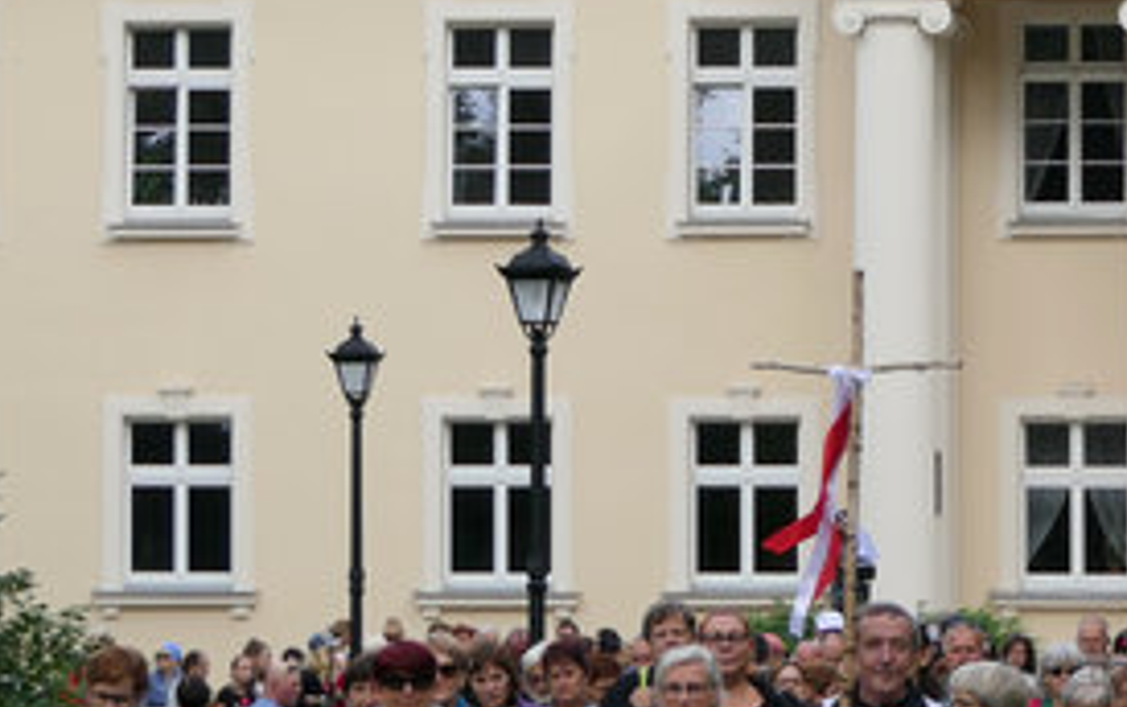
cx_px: 888
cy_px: 255
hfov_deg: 7.9
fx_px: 8119
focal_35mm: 264
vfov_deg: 5.0
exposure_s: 1/500
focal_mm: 28.9
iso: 125
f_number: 4
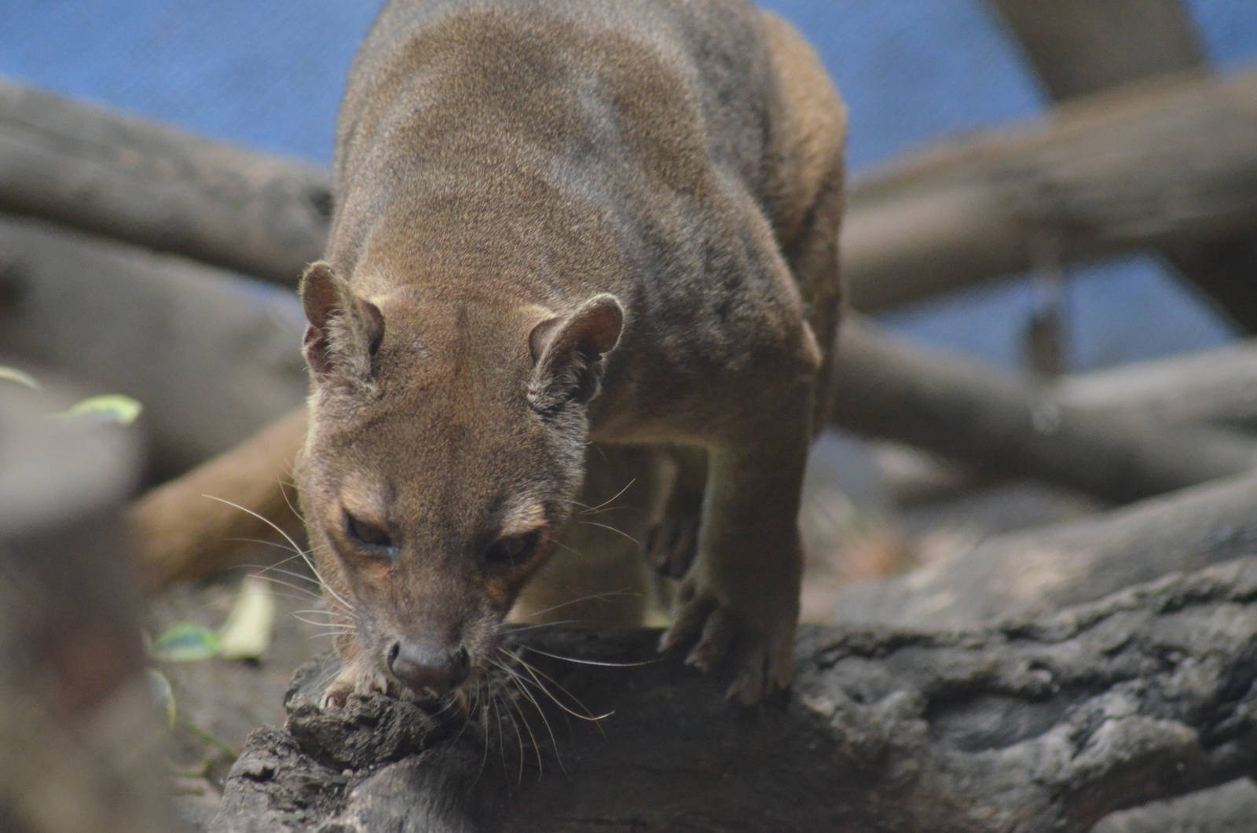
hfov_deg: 6.6
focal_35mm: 315
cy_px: 416
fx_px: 10977
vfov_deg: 4.3
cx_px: 628
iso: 3200
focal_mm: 210
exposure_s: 1/400
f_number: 4.8
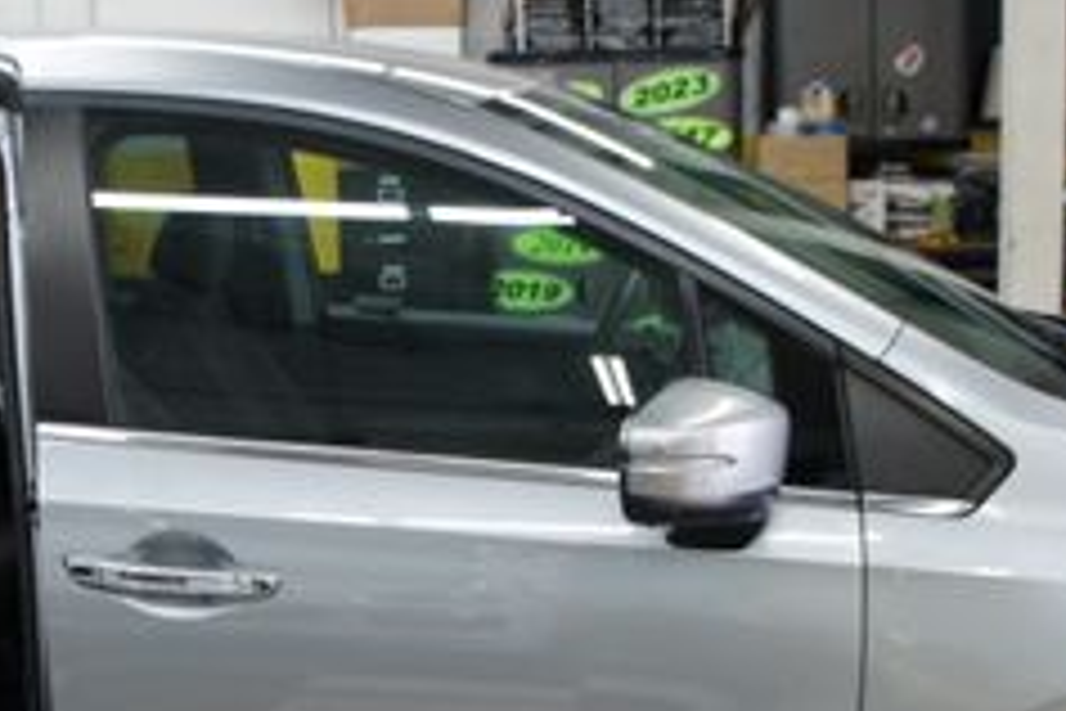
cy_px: 518
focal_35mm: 73
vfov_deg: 18.6
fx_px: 2161
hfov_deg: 27.1
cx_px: 198
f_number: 3.5
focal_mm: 18
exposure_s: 1/30
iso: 200
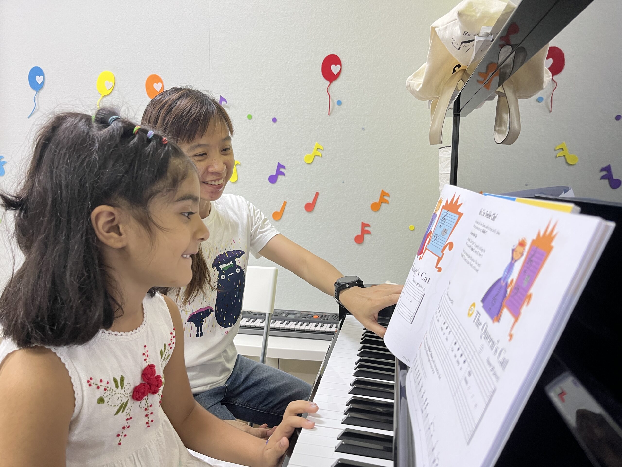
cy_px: 234
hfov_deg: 67.3
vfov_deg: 53.1
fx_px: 467
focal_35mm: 26
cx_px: 311
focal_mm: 5.1
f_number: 1.6
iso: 125
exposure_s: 1/50
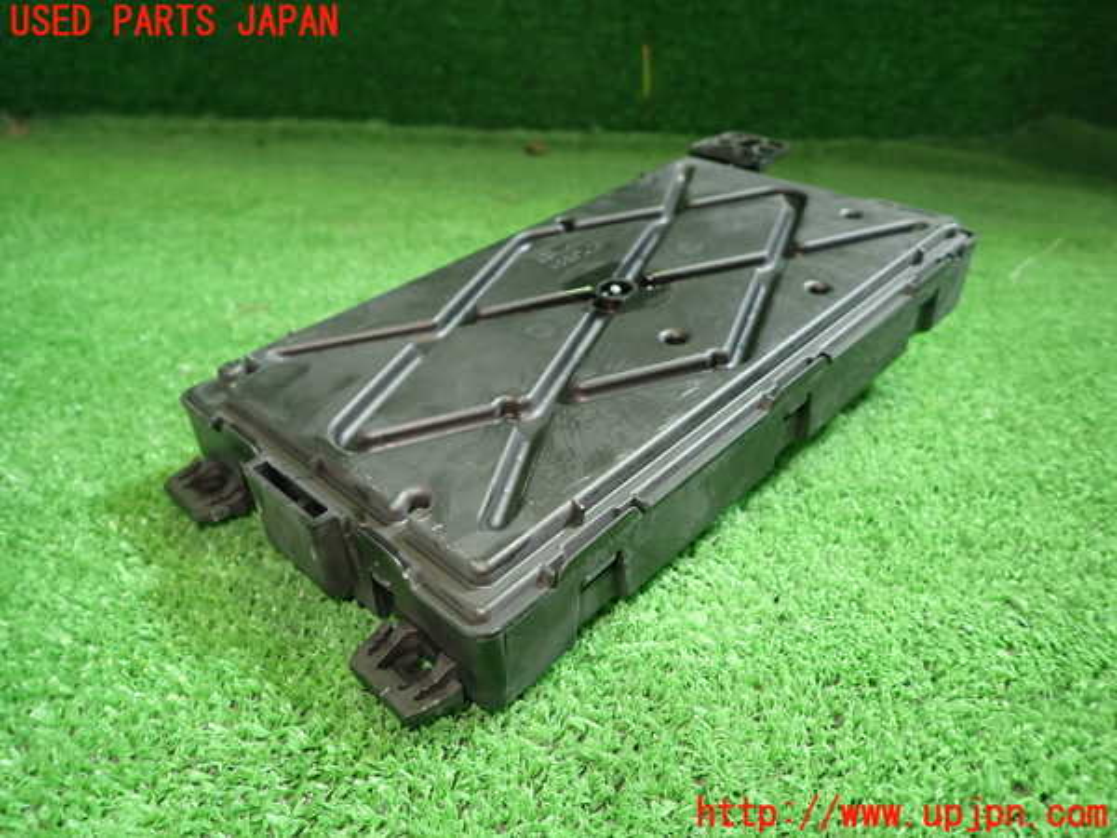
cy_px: 419
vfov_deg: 54.9
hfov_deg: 69.4
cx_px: 558
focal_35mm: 25
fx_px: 807
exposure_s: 1/30
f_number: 2
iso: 250
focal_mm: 4.5
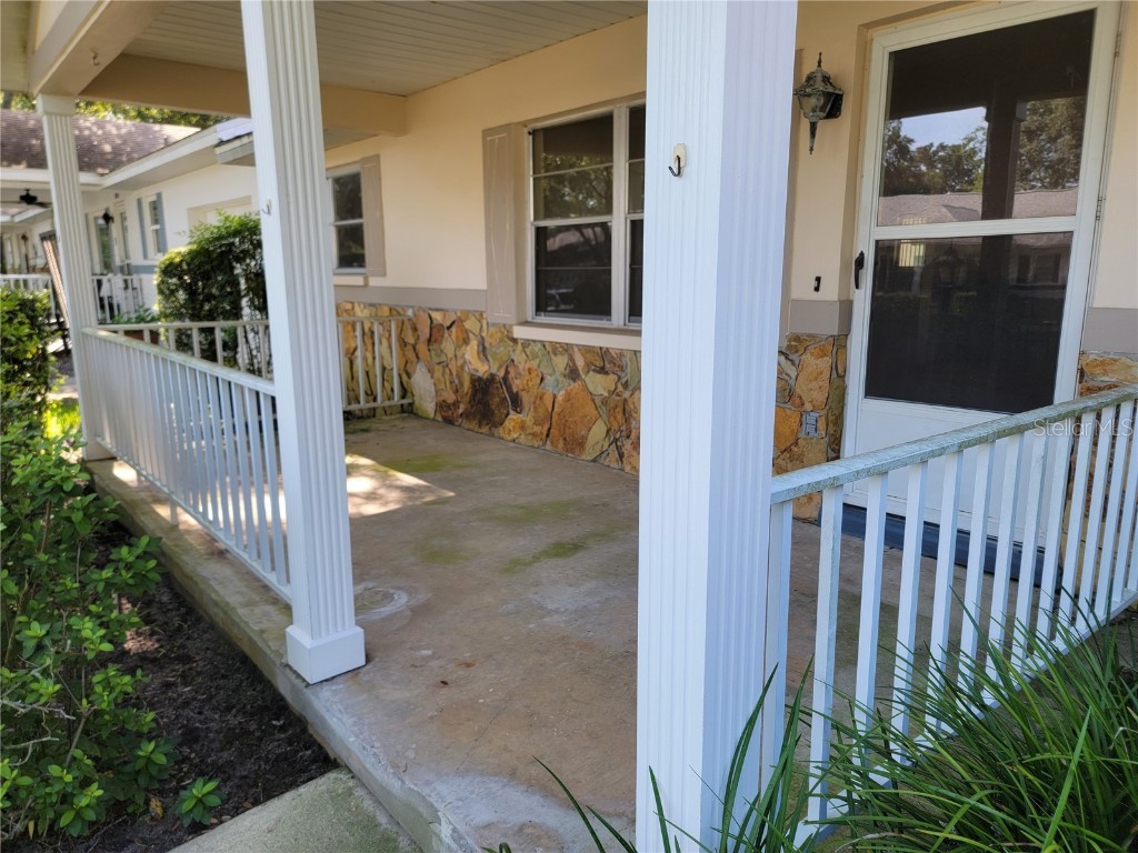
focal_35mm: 24
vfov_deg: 56.8
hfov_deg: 71.6
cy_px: 426
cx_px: 569
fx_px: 789
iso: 25
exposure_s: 1/120
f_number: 1.8
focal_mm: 6.7
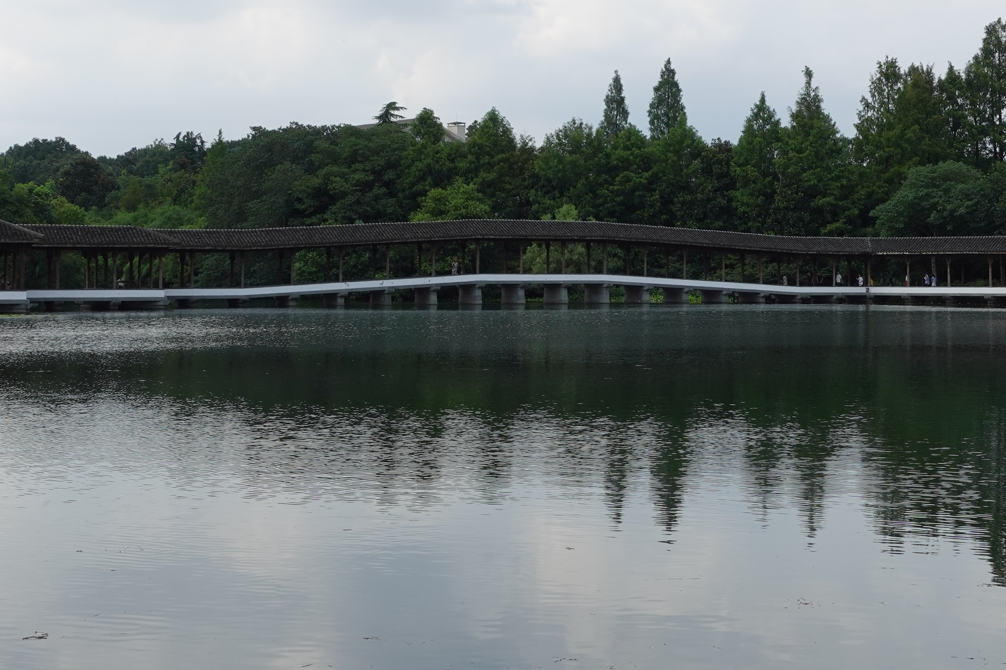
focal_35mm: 58
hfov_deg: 34.4
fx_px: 1620
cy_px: 180
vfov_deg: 23.2
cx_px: 610
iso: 125
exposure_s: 1/500
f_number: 5.6
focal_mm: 13.24
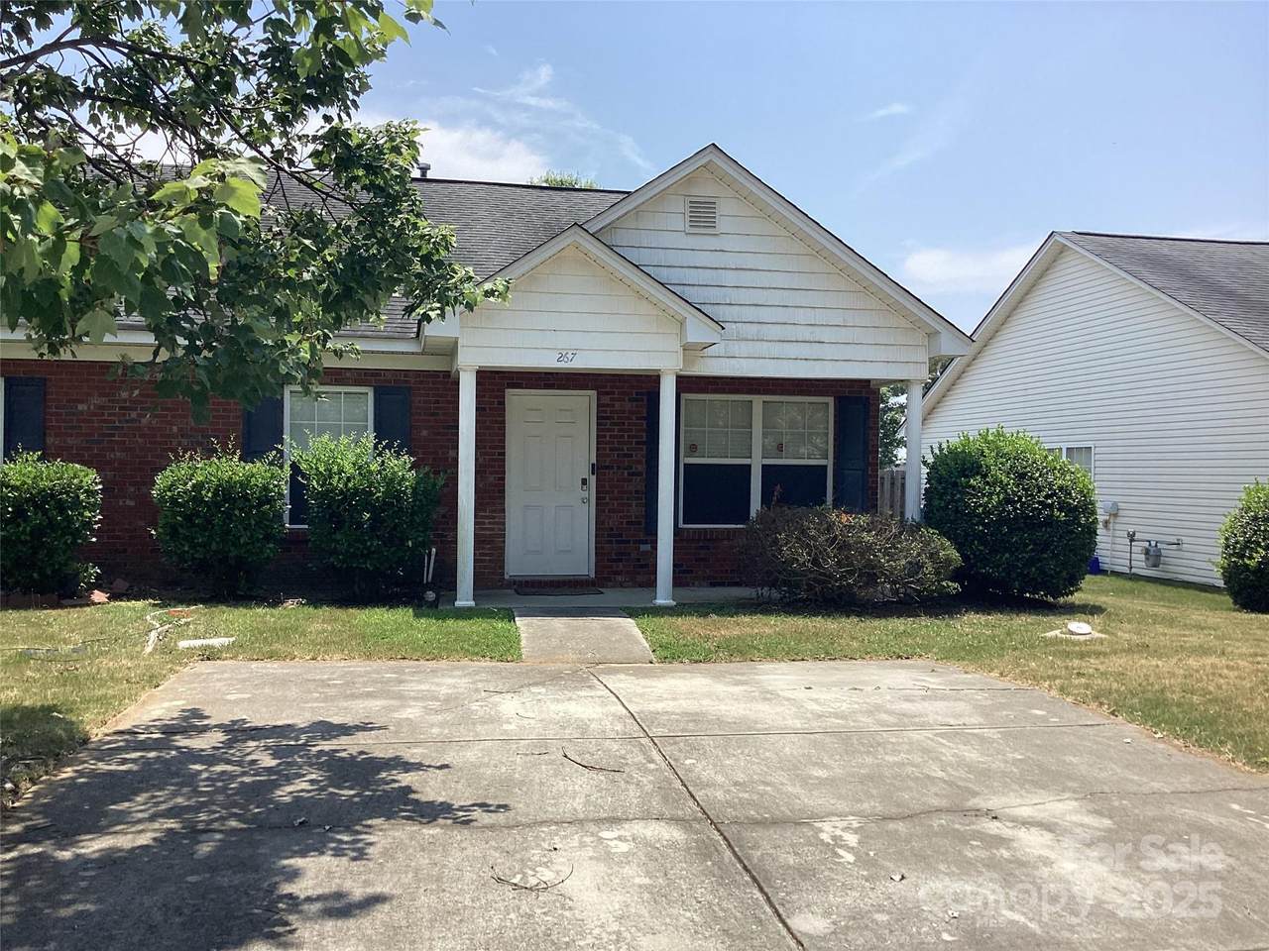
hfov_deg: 58.4
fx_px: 1136
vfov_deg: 45.4
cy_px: 476
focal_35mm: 31
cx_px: 634
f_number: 2.4
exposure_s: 1/1235
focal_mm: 3.3
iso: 25
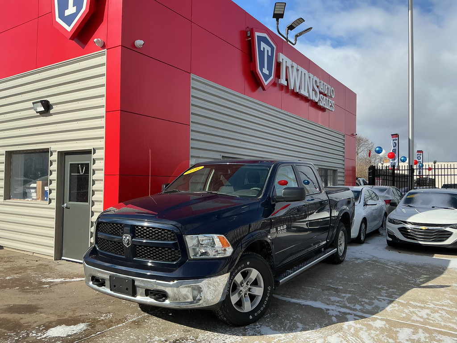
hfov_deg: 61.7
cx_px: 228
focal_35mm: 29
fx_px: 383
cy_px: 172
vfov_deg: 48.2
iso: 25
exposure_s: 1/1534
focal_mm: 3
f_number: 1.8
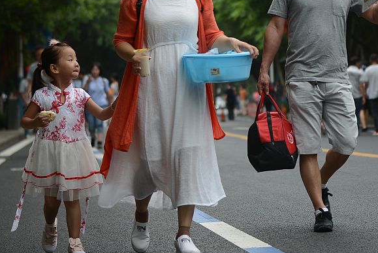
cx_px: 250
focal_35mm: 145
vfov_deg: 9.5
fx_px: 1524
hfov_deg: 14.1
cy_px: 64
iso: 125
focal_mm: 70
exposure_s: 1/200
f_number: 2.8
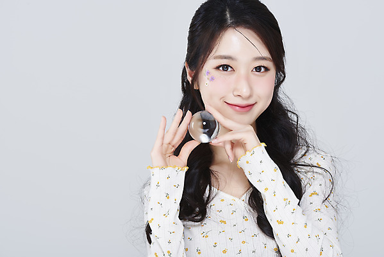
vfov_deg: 13.1
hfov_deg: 19.4
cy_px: 128
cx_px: 192
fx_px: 1120
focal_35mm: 105
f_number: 11
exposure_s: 1/125
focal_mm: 105
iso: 64
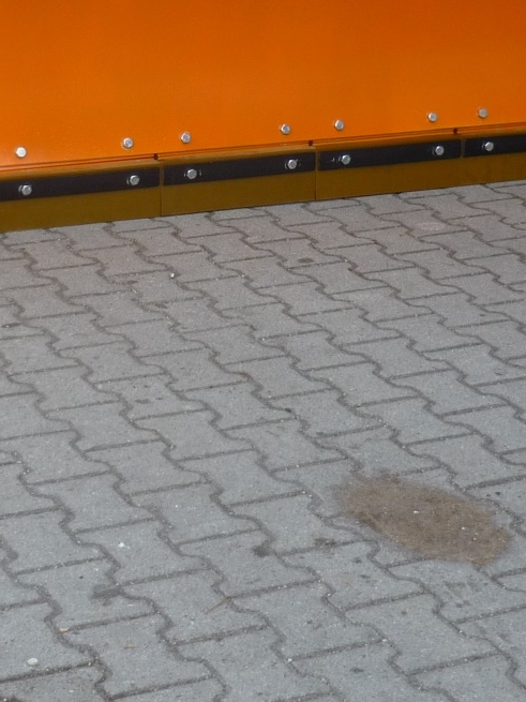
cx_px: 157
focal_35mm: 88
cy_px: 84
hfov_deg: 16.7
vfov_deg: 21.8
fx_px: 1783
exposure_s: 1/125
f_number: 2.9
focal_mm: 6
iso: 100
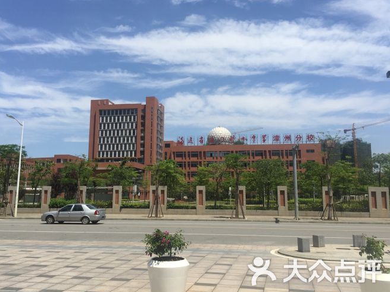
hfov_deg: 58.3
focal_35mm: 31
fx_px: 349
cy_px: 146
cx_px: 189
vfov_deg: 45.4
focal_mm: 4.15
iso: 32
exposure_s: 1/2825
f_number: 2.2
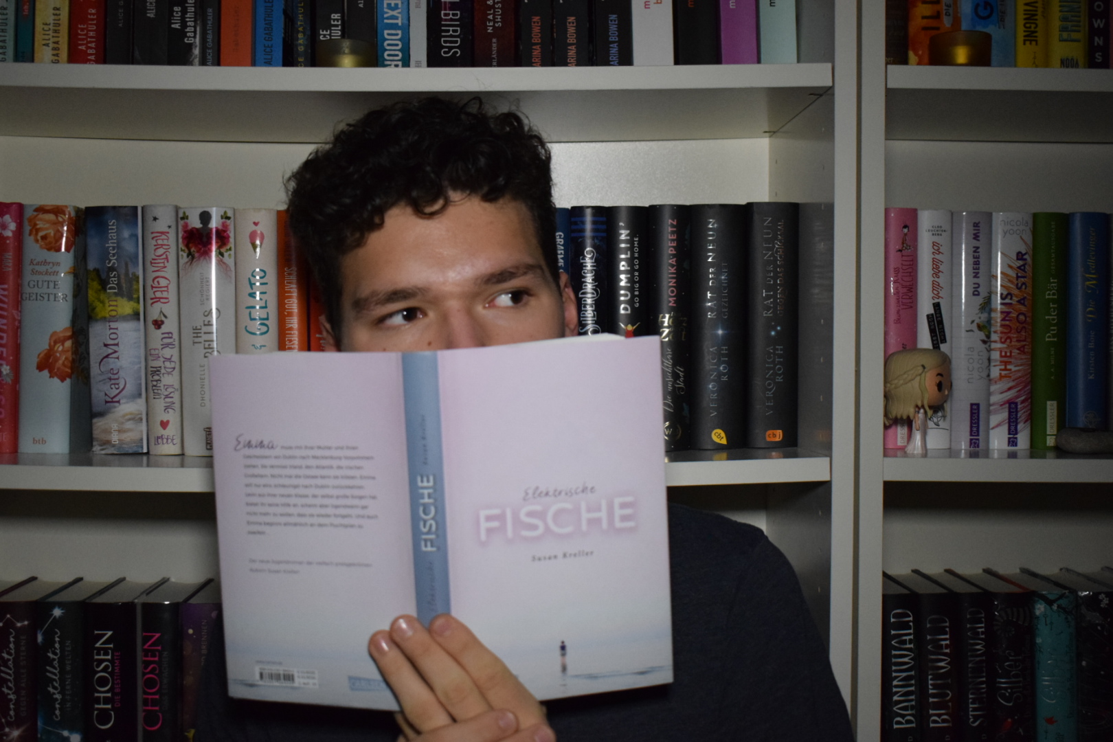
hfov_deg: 45.0
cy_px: 371
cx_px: 556
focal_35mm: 44
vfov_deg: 30.8
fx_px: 1345
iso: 3600
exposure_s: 1/60
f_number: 4.2
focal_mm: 29
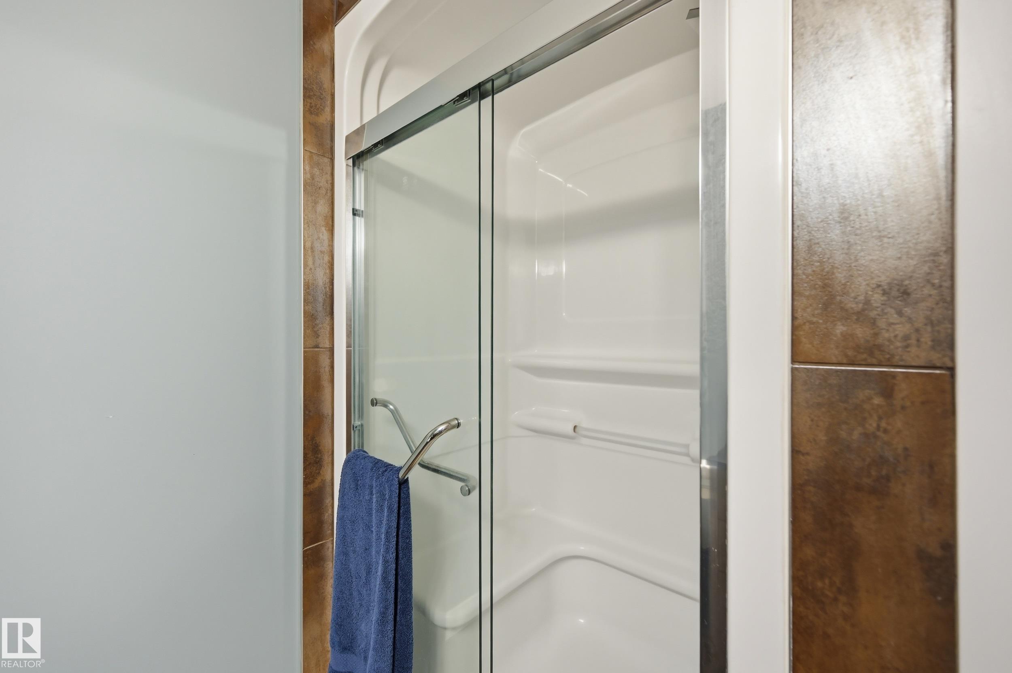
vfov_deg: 81.1
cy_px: 336
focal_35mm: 14
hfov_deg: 104.3
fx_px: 393
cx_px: 506
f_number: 4
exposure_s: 1/640
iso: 1000
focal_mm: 14
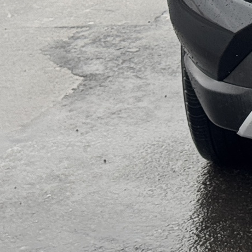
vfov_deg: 9.0
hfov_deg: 8.6
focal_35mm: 189
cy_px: -110
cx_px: 548
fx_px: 1557
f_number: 1.78
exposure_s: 1/370
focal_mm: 6.76
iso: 64
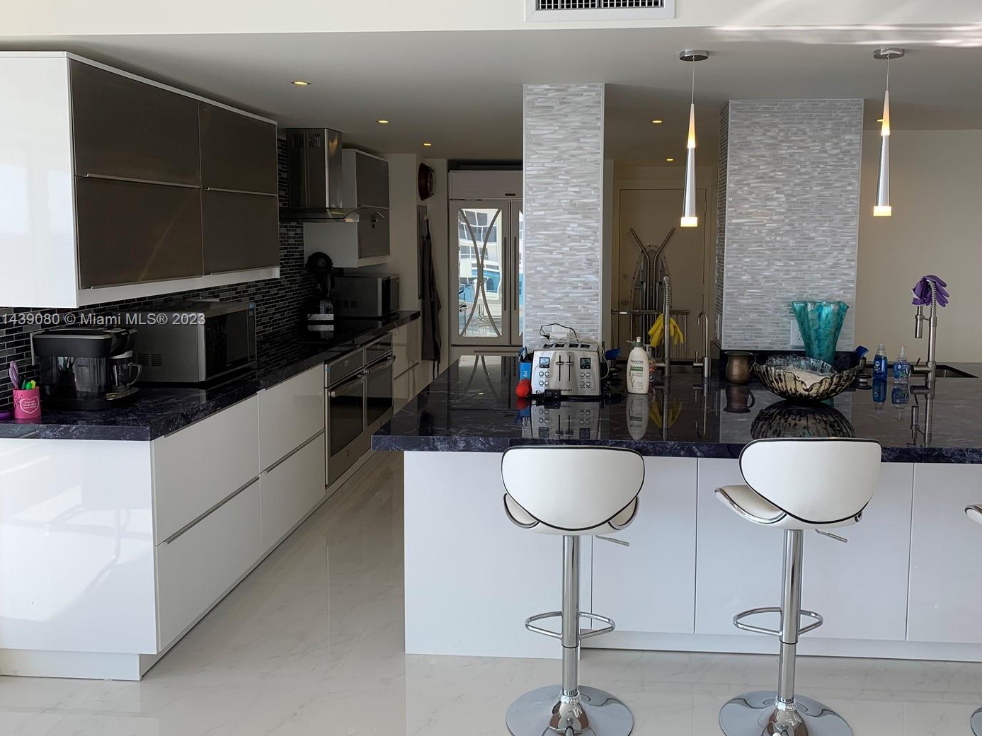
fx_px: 851
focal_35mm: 30
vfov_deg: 46.7
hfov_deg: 59.8
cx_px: 546
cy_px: 321
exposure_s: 1/154
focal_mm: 4.25
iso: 25
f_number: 1.8
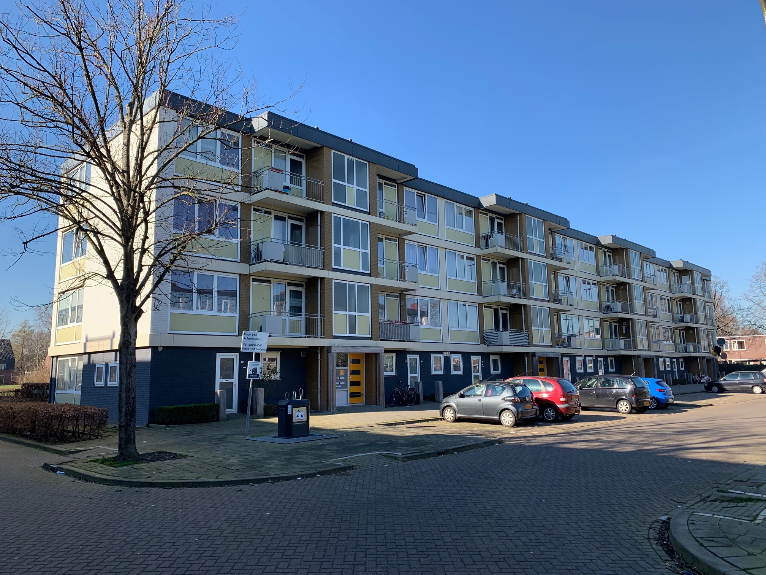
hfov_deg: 67.3
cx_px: 383
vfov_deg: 53.1
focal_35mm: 26
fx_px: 575
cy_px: 288
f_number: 1.8
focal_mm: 4.25
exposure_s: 1/991
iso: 25
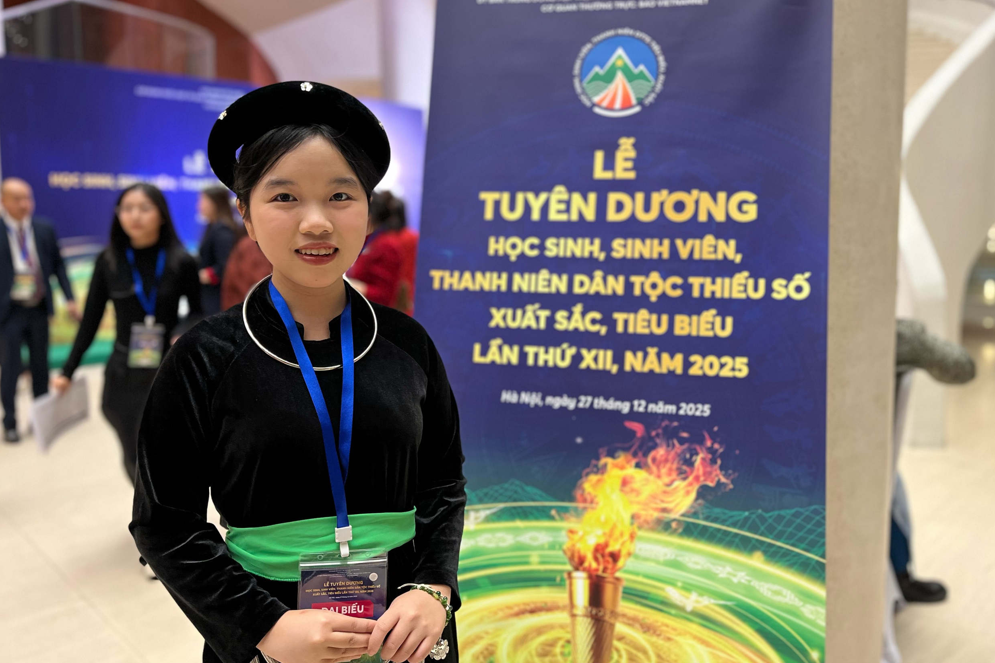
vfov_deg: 46.4
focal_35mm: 28
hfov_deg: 65.5
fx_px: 774
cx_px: 502
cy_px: 305
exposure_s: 1/50
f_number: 1.6
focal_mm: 5.1
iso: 200
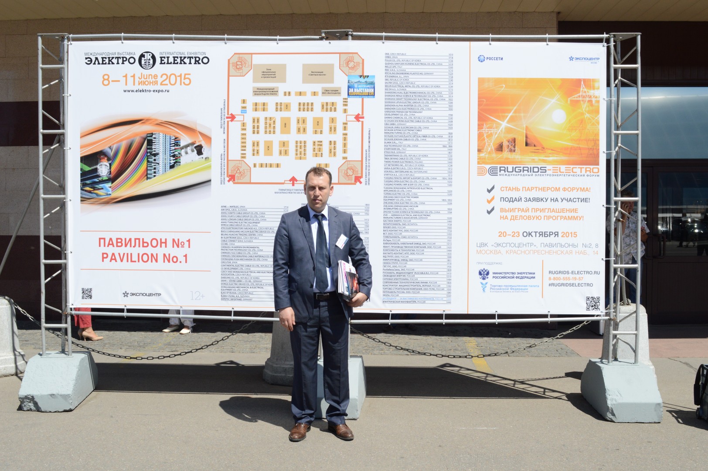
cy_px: 236
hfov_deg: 53.2
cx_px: 354
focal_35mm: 36
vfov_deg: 36.8
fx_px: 707
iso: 400
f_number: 13
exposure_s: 1/640
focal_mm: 24
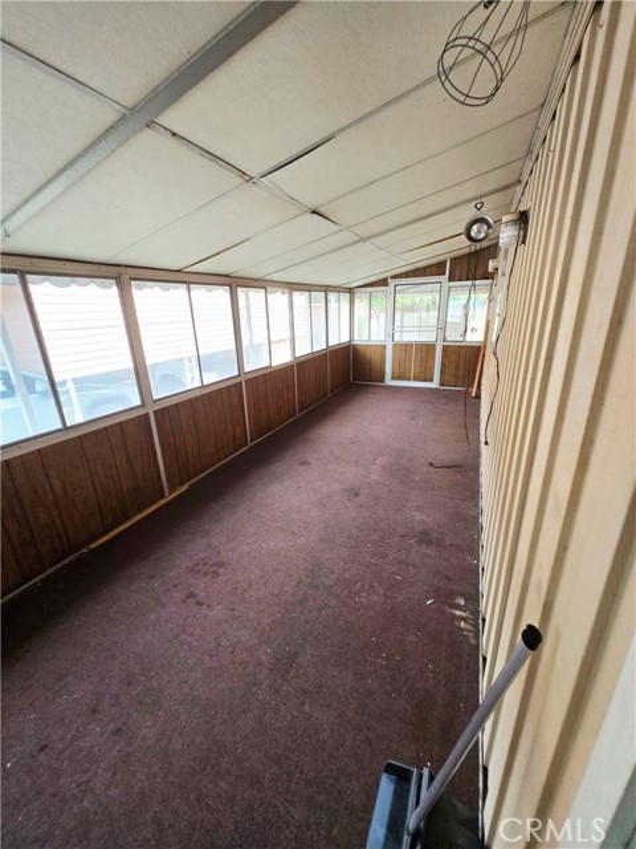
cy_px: 424
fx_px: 318
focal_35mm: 13
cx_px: 318
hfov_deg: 89.9
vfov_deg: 106.2
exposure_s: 1/60
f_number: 2.2
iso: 80
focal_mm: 1.7
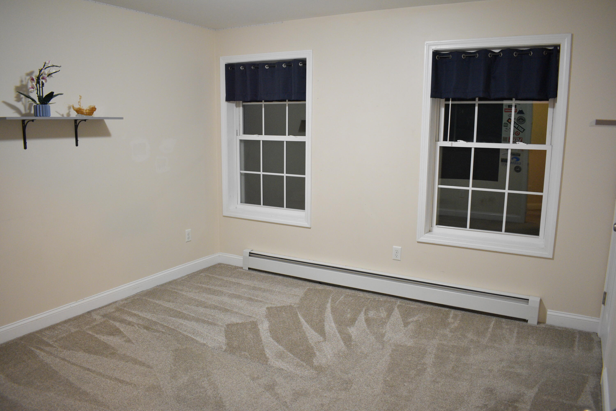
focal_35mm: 27
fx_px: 462
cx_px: 308
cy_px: 206
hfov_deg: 67.4
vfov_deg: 47.9
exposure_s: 1/30
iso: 2000
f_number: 3.5
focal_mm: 18
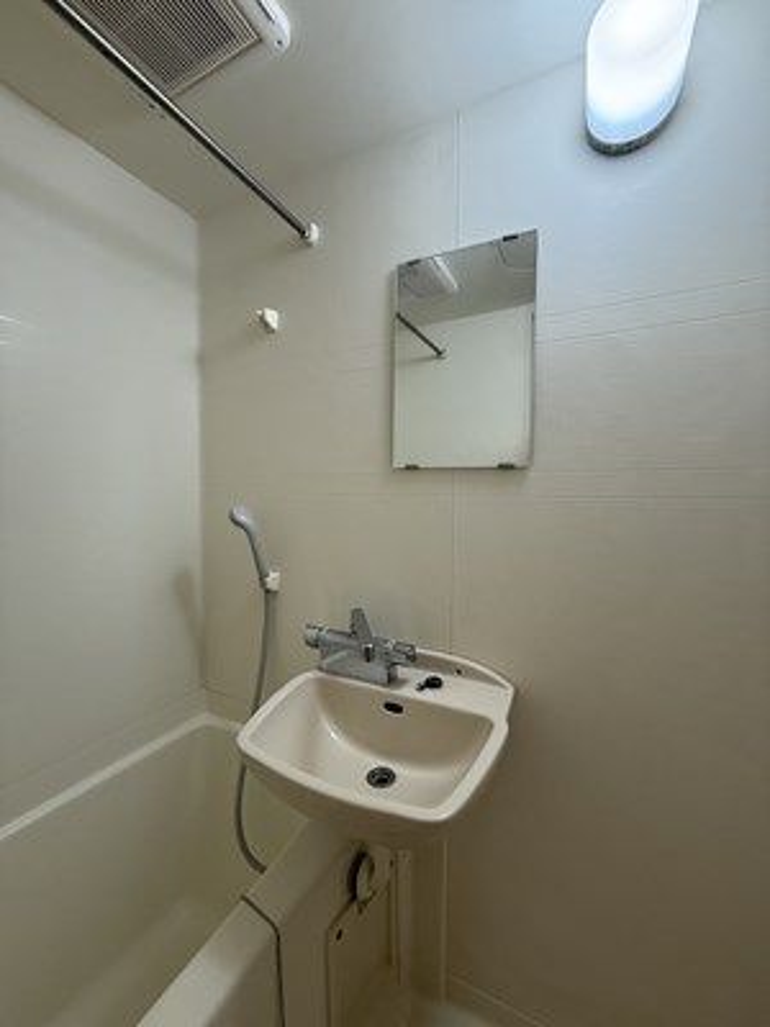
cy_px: 514
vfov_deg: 102.1
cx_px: 385
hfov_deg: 85.7
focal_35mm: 14
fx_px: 415
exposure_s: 1/100
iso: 200
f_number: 2.2
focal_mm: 2.22
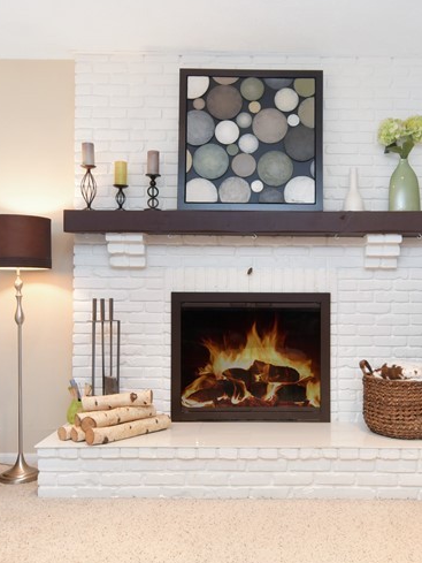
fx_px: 520
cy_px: 277
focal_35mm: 32
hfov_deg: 43.9
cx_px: 258
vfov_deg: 56.8
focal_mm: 10
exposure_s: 1/30
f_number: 4
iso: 400
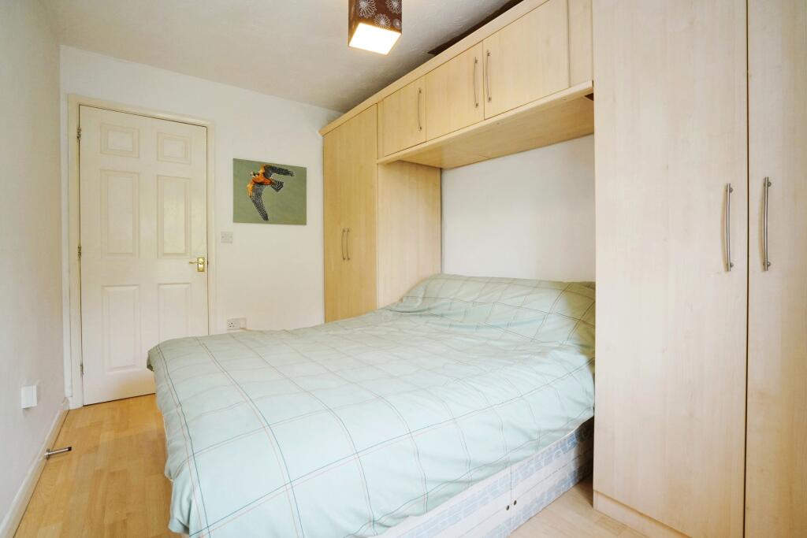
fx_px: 359
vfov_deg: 73.8
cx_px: 404
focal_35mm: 16
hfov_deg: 96.7
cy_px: 269
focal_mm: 16
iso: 2000
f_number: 11
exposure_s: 1/40
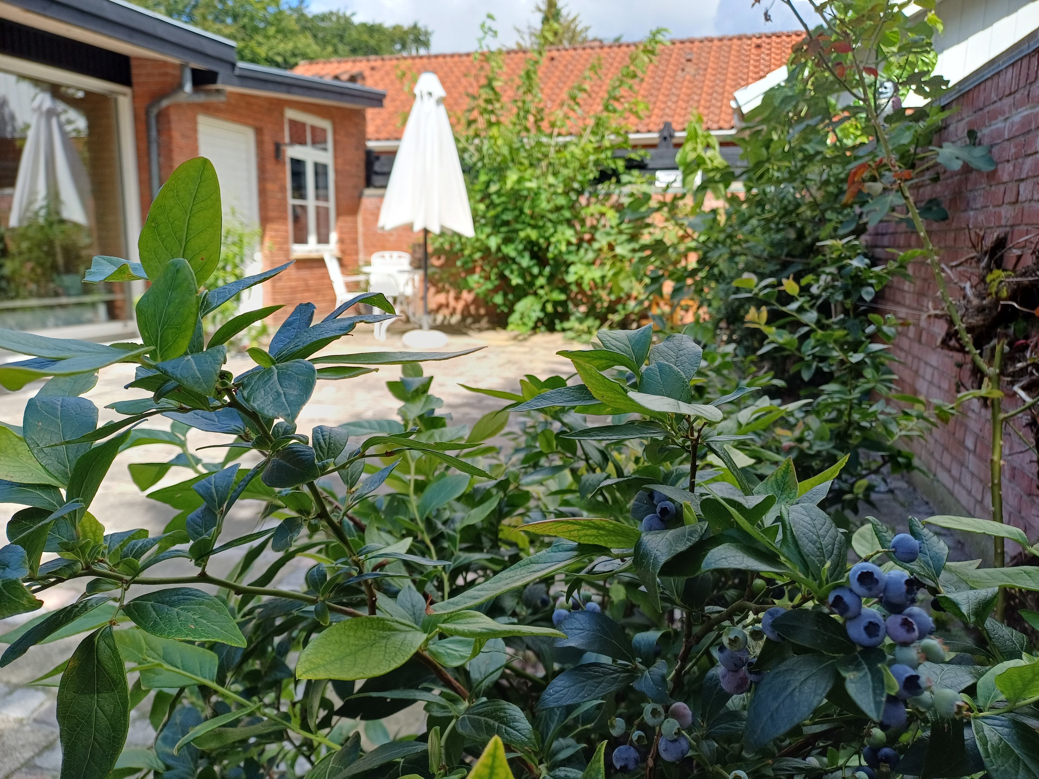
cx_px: 520
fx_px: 750
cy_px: 390
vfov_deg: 54.9
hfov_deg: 69.4
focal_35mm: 25
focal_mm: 4.65
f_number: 1.8
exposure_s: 1/492
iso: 50
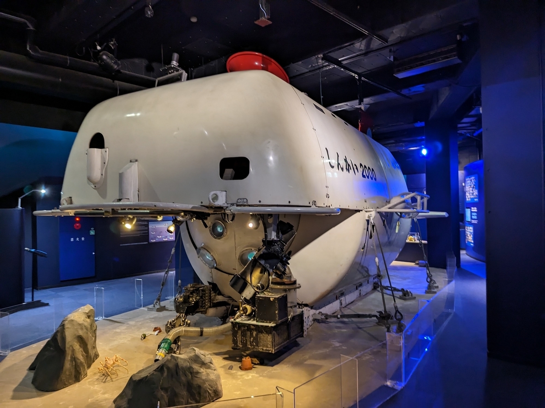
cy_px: 204
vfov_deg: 56.8
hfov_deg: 71.6
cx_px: 272
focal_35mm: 24
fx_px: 378
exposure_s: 1/25
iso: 104
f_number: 1.7
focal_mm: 4.53
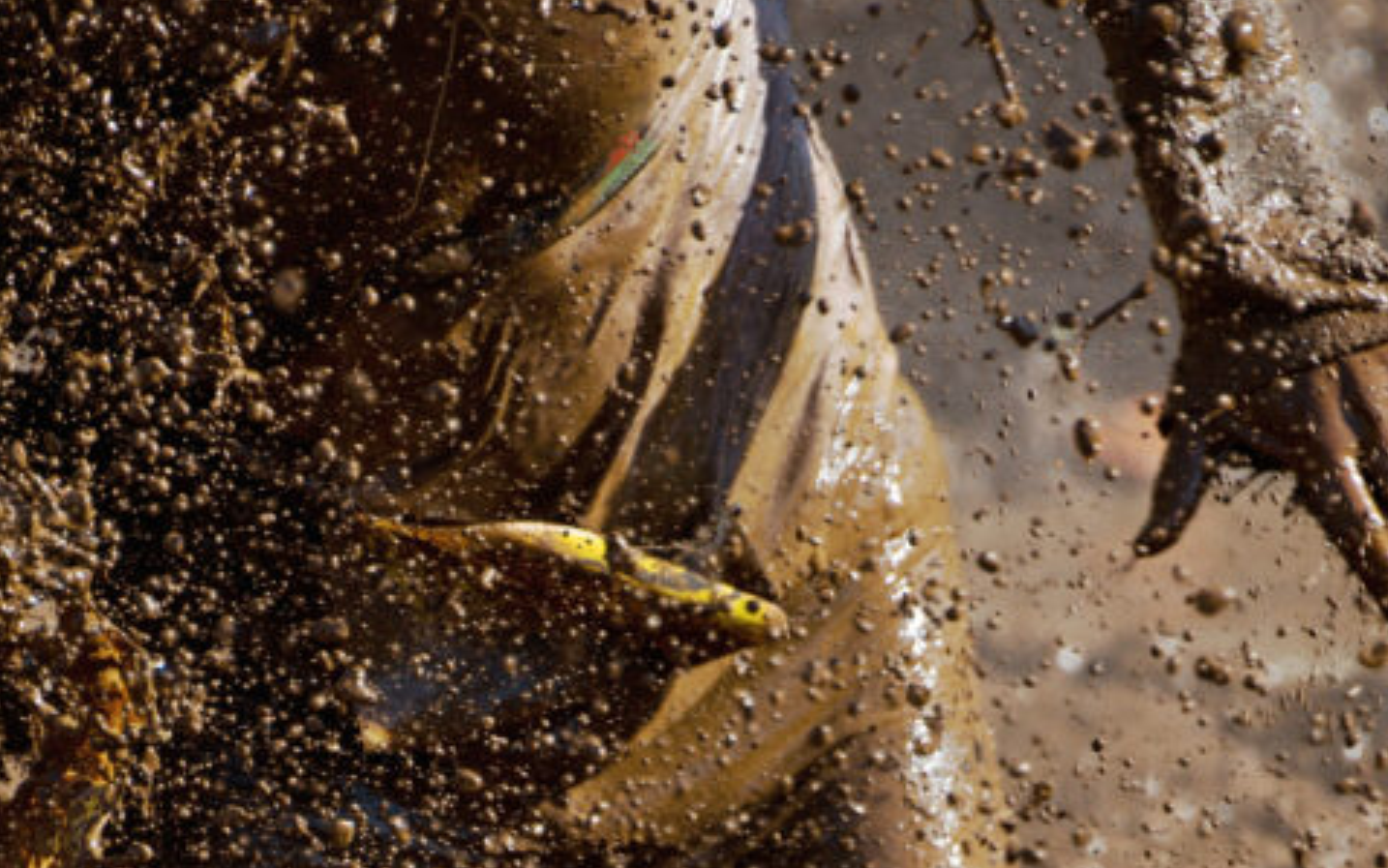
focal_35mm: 655
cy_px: 961
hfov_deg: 3.2
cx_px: 694
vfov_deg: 2.0
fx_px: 24783
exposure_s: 1/1000
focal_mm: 300
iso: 400
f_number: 5.6
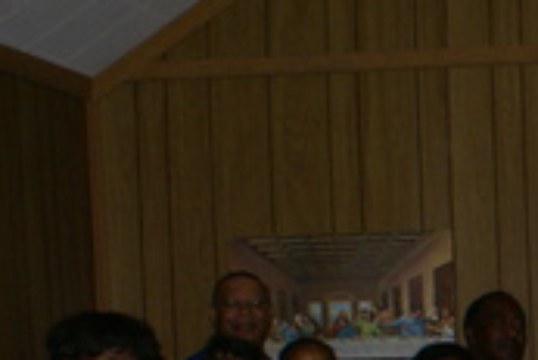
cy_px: 619
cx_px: 1079
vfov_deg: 9.6
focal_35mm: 137
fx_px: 2051
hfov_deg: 13.0
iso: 400
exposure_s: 1/60
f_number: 5.6
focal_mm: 22
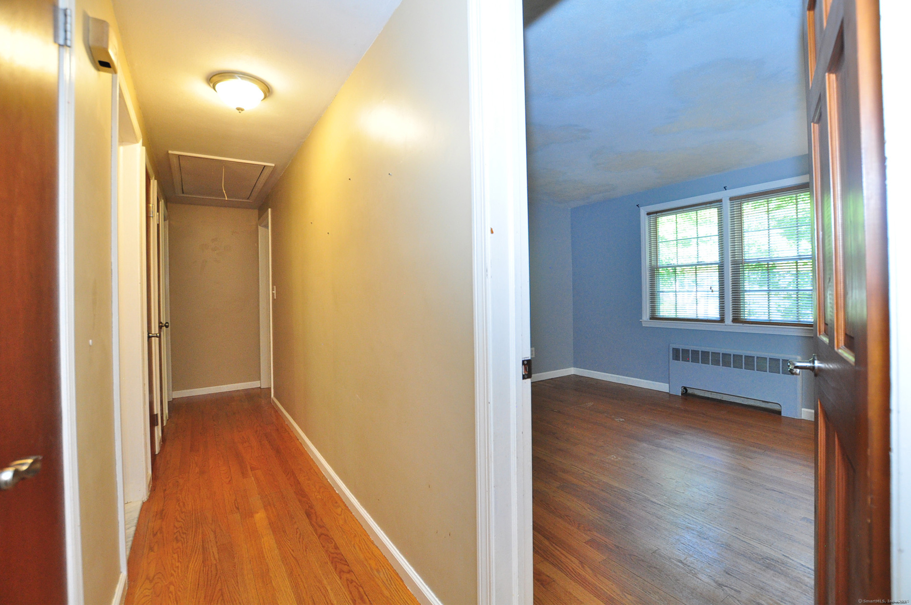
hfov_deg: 100.5
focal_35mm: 15
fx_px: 379
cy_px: 302
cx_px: 456
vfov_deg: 77.2
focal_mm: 10
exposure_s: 1/40
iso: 1000
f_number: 4.5
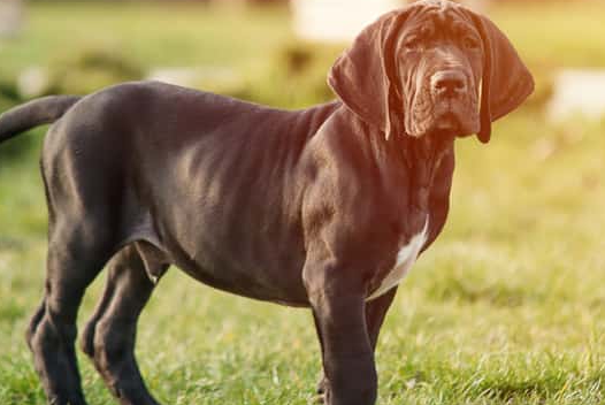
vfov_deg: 3.6
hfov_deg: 5.4
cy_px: 92
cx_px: 439
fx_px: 6393
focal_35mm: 380
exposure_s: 1/1000
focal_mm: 200
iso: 800
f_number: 3.5
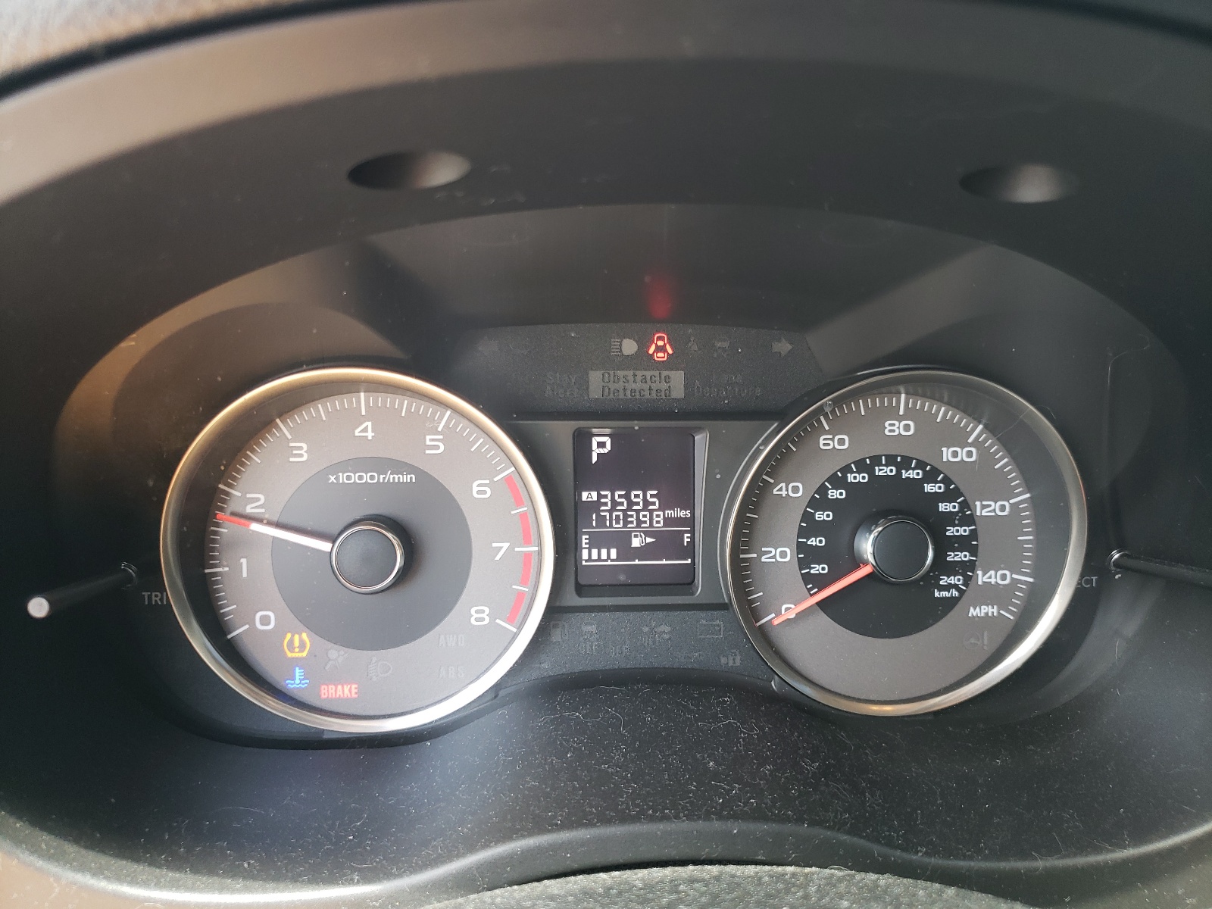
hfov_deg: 67.3
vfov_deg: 53.1
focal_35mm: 26
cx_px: 606
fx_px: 910
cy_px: 454
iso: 75
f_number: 1.5
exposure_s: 1/60.2
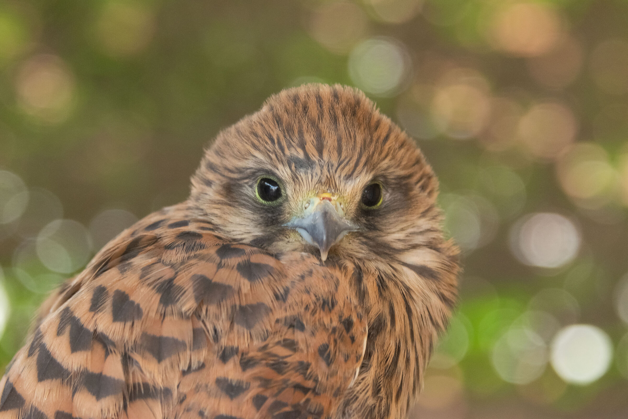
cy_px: 210
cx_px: 314
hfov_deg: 12.2
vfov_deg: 8.2
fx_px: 2930
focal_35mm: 168
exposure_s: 1/45
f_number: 5.6
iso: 800
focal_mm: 112
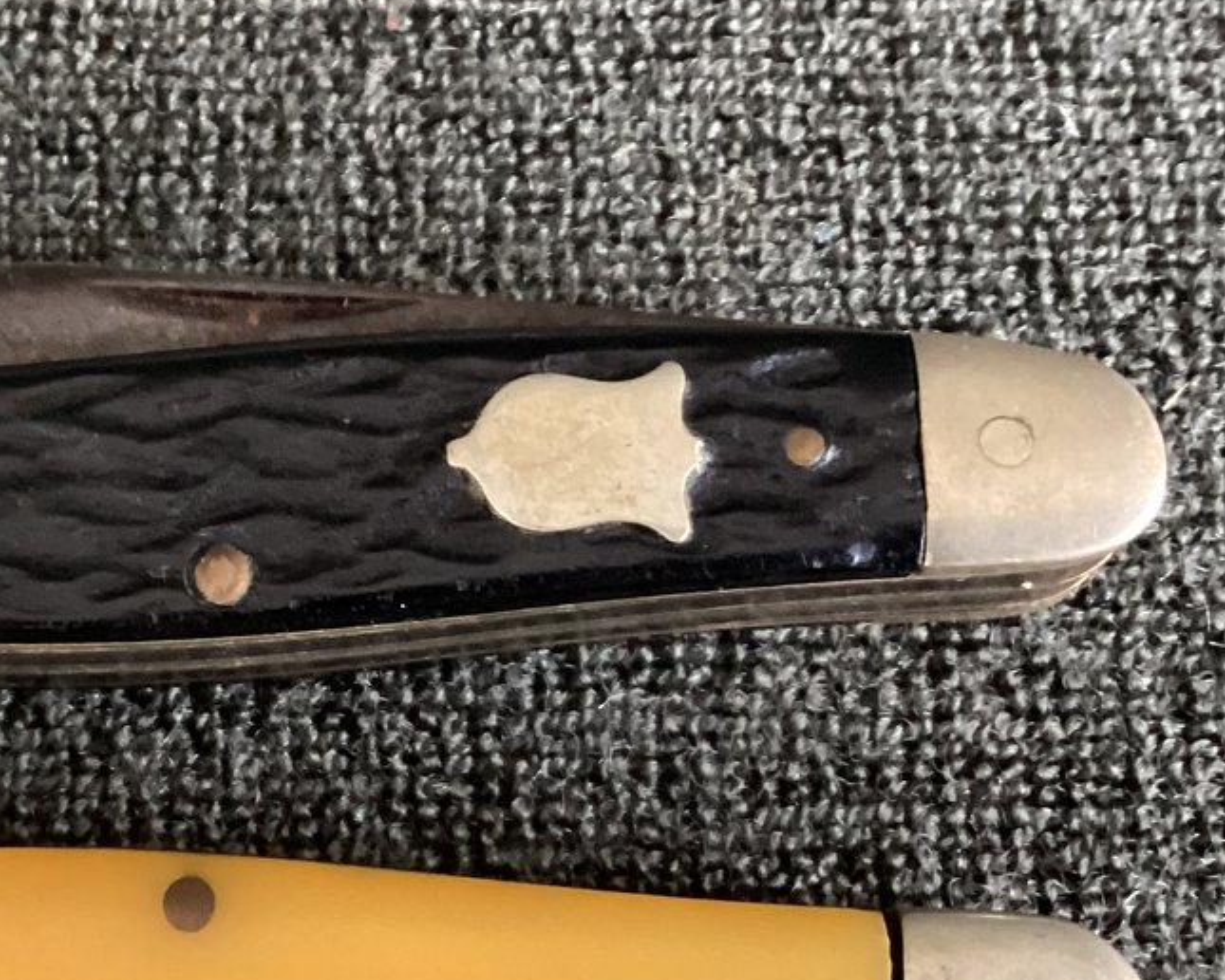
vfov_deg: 21.5
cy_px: 597
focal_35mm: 71
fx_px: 2574
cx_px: 297
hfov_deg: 26.4
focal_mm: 3.3
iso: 400
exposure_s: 1/30
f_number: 2.4
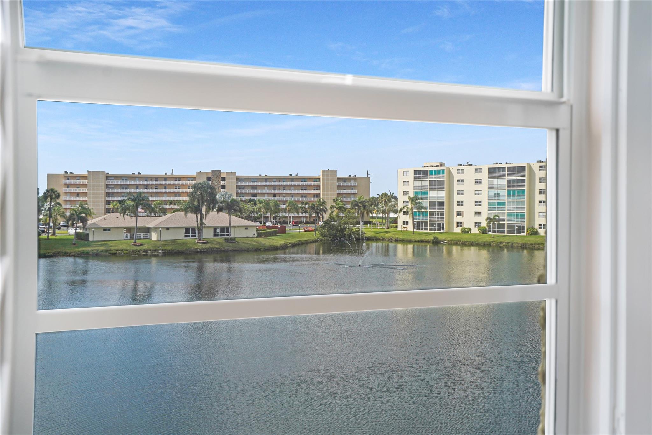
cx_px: 326
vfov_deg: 37.8
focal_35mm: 35
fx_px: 634
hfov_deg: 54.4
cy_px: 218
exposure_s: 1/200
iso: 200
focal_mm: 35
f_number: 5
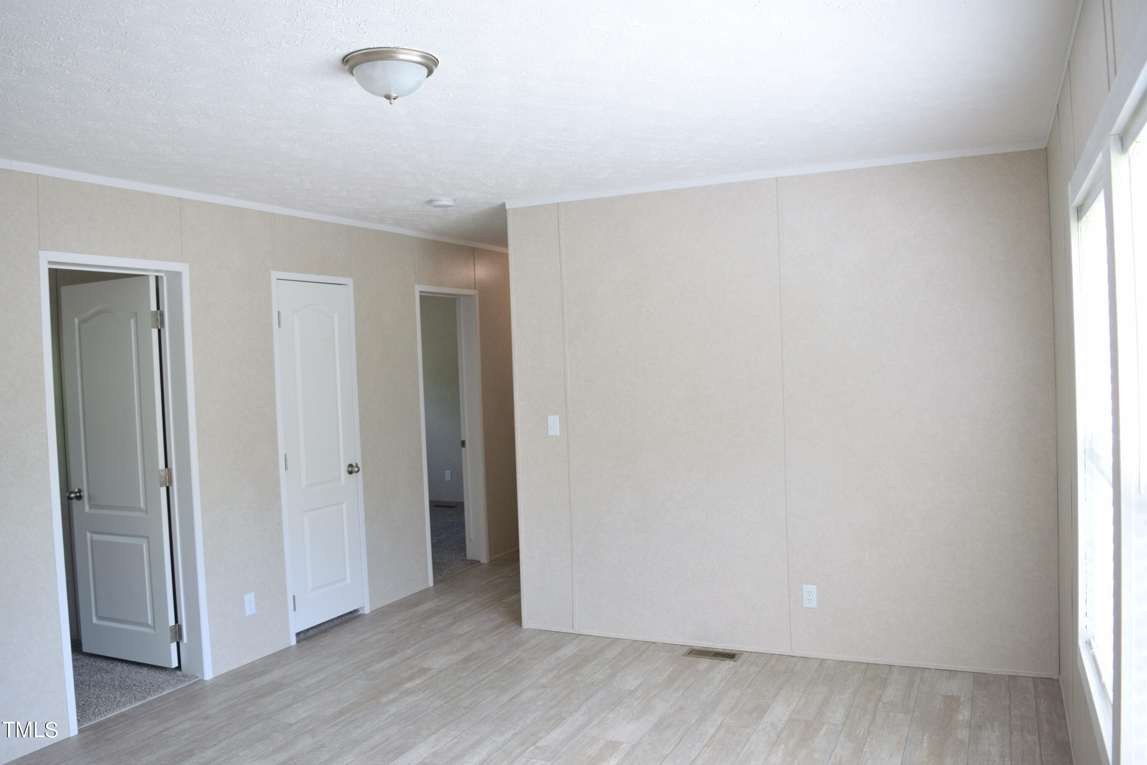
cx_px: 574
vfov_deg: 47.9
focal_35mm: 27
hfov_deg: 67.4
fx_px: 860
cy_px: 382
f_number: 4
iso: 400
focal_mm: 18
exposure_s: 1/100
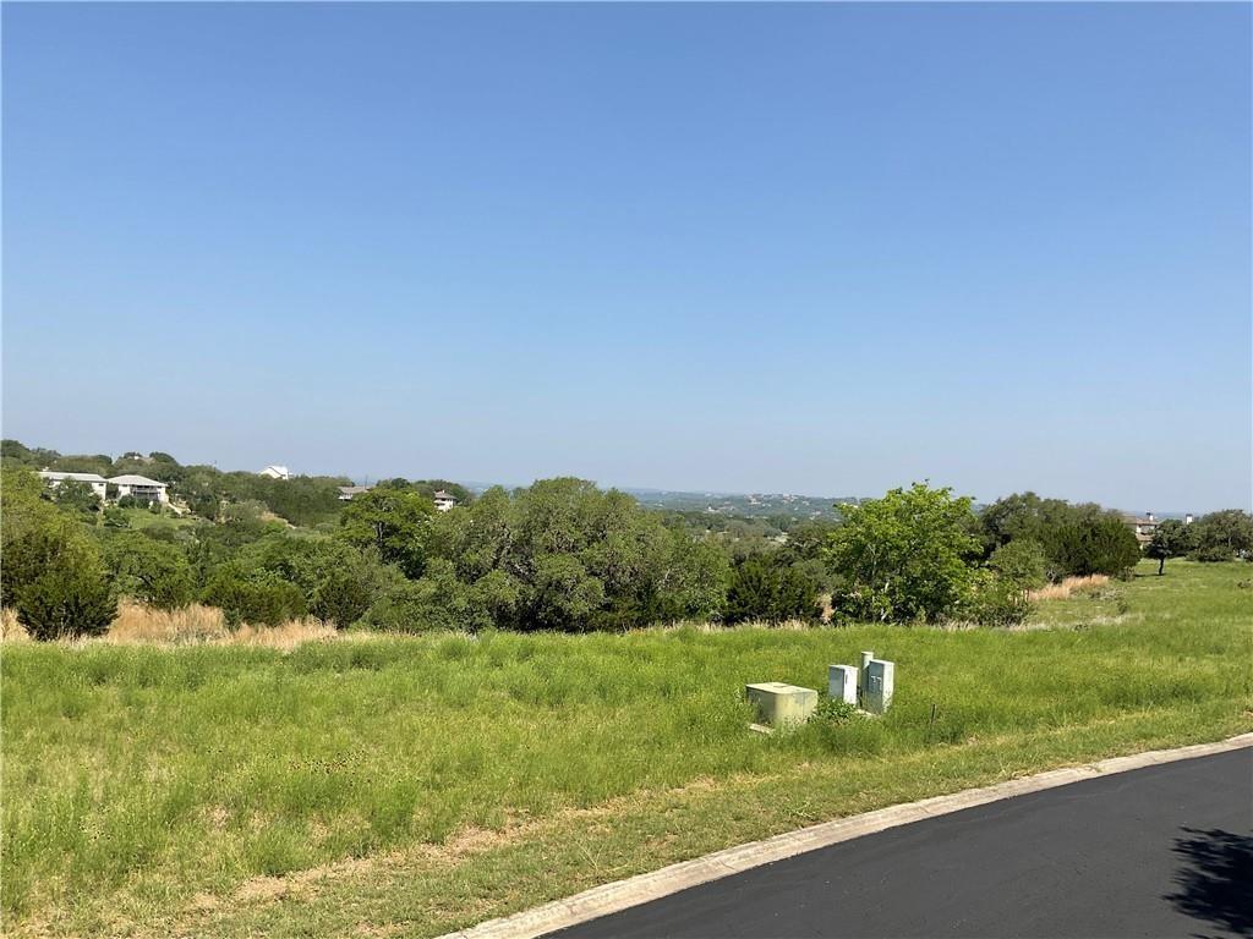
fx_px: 1050
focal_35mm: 29
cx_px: 626
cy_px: 470
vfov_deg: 48.2
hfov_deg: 61.7
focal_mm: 3
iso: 16
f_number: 1.8
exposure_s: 1/2141
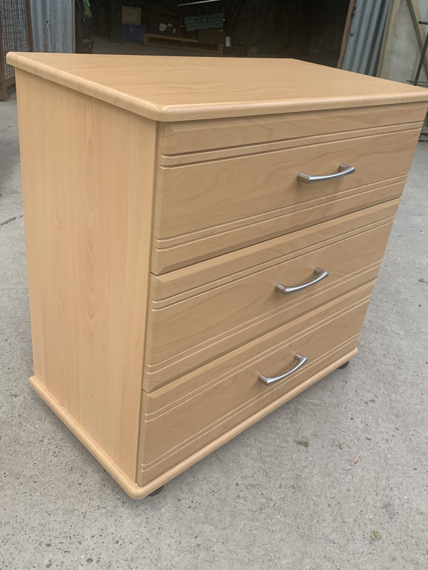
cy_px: 272
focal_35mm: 31
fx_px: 511
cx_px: 226
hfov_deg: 45.4
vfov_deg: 58.3
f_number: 1.8
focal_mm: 4.25
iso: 125
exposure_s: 1/60
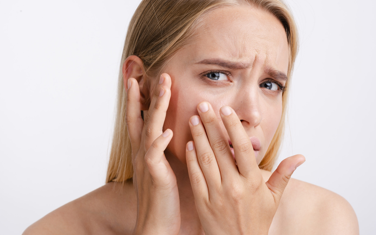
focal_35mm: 87
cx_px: 188
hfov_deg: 23.8
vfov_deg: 15.0
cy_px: 119
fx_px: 892
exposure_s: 1/160
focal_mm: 85
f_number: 11
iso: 100
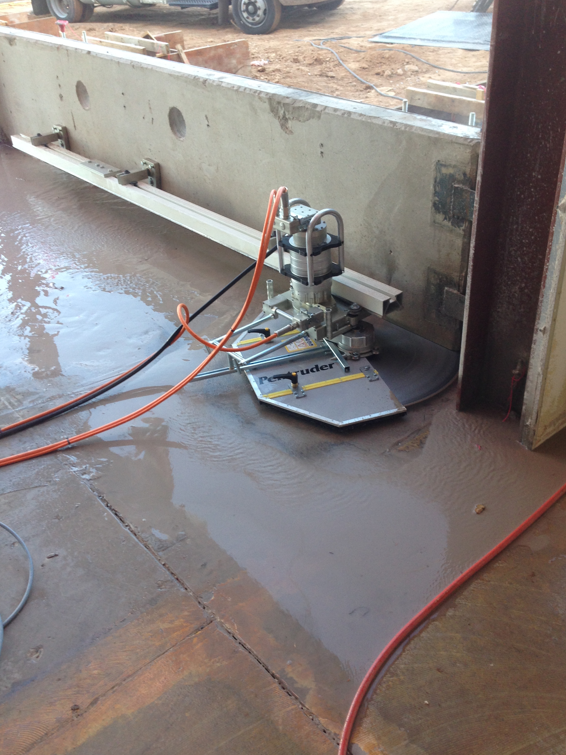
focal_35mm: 35
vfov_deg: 52.6
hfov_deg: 40.7
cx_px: 298
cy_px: 385
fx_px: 763
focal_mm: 4.12
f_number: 2.4
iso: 64
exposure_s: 1/60
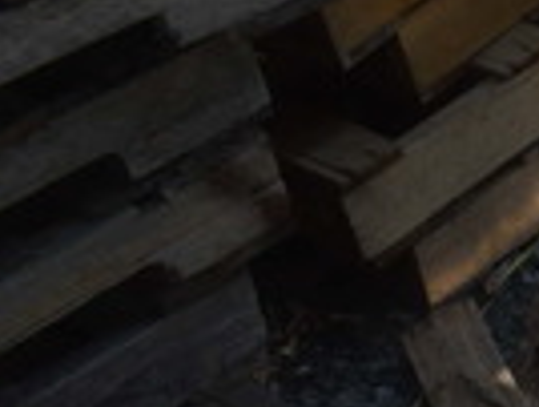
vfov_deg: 12.2
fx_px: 1841
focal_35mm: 118
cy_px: 524
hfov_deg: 13.9
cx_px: 1094
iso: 100
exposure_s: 1/400
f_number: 10
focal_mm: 18
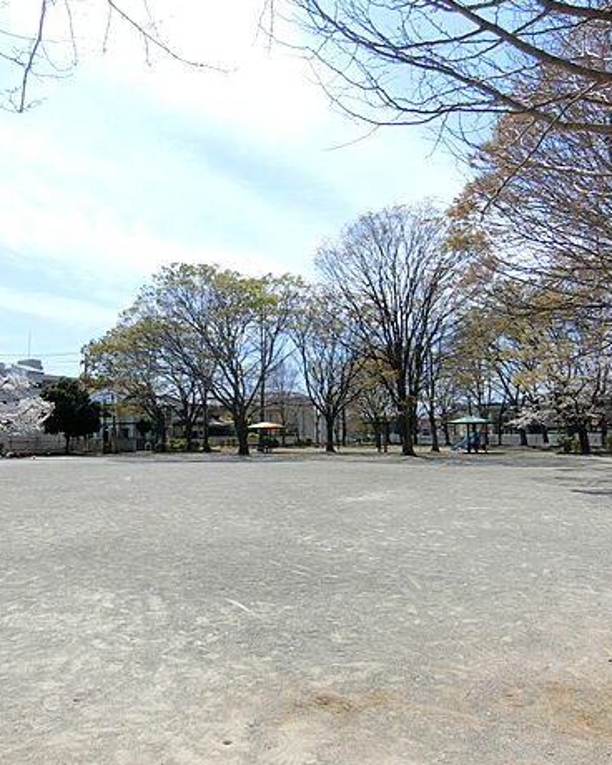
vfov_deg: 68.1
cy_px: 380
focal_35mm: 25
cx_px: 233
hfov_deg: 56.2
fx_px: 566
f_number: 2.7
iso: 80
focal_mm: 4.06
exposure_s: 1/1600
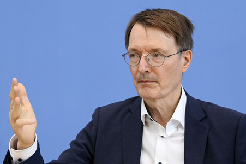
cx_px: 123
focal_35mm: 135
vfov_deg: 10.1
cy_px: 82
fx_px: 922
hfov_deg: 15.2
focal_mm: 135
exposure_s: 1/800
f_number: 5.6
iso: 4000
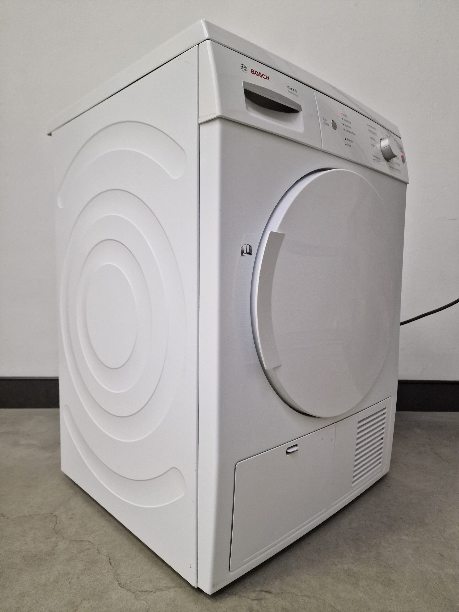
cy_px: 306
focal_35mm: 23
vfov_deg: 73.9
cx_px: 230
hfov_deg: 58.9
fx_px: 407
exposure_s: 1/100
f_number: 1.8
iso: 640
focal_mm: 6.4
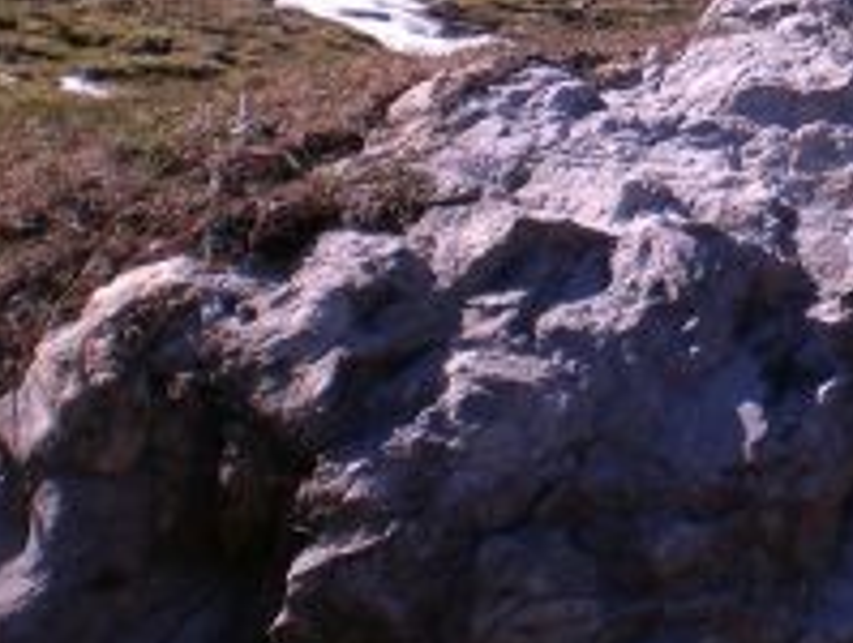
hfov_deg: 15.4
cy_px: -141
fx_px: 3012
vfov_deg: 11.9
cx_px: 1076
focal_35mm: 122
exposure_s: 1/500
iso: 50
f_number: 4.4
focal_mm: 6.3
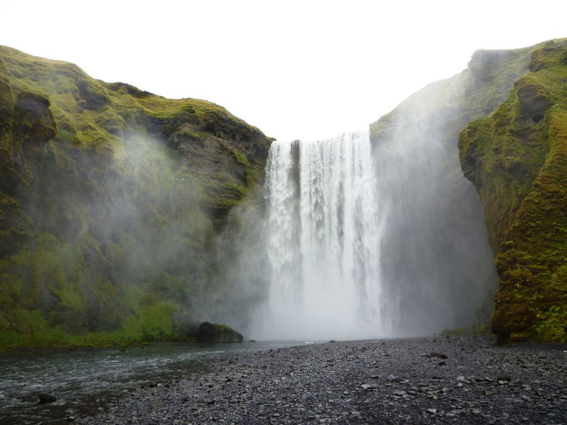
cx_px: 284
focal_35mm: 25
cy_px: 212
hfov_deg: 69.4
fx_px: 409
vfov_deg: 54.9
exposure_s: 1/100
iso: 80
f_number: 3.5
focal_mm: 4.5
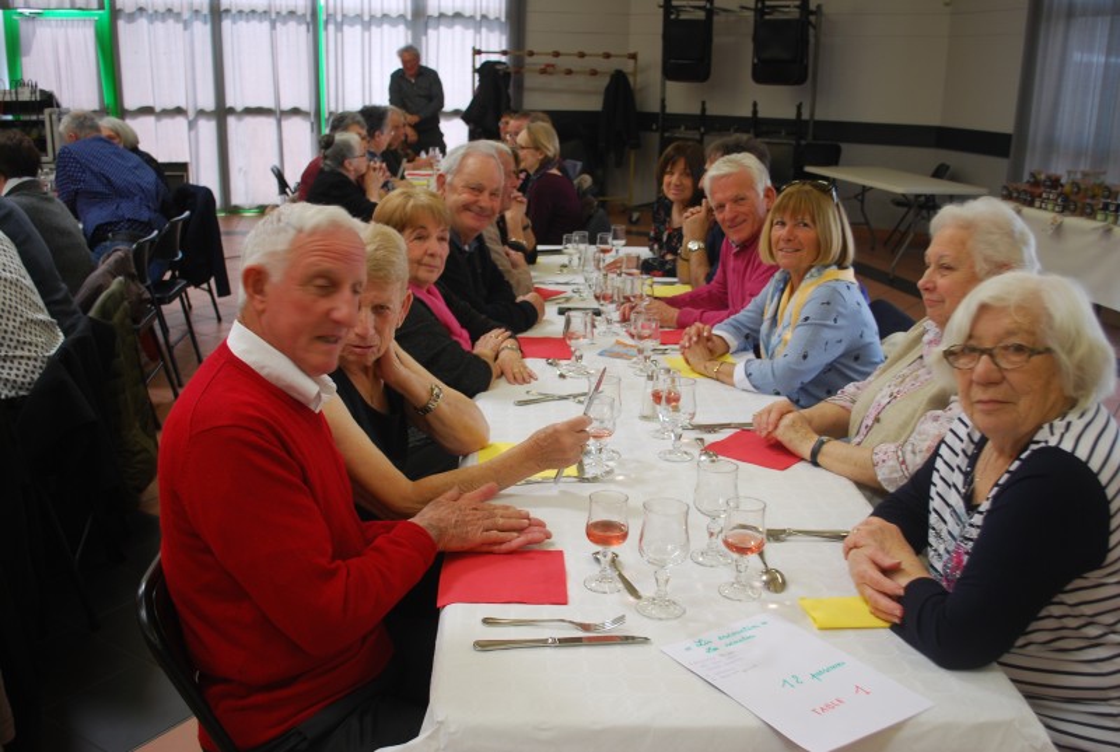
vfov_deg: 40.1
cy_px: 376
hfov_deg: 57.1
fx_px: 1029
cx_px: 560
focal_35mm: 33
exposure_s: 1/40
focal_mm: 22
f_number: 4
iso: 200
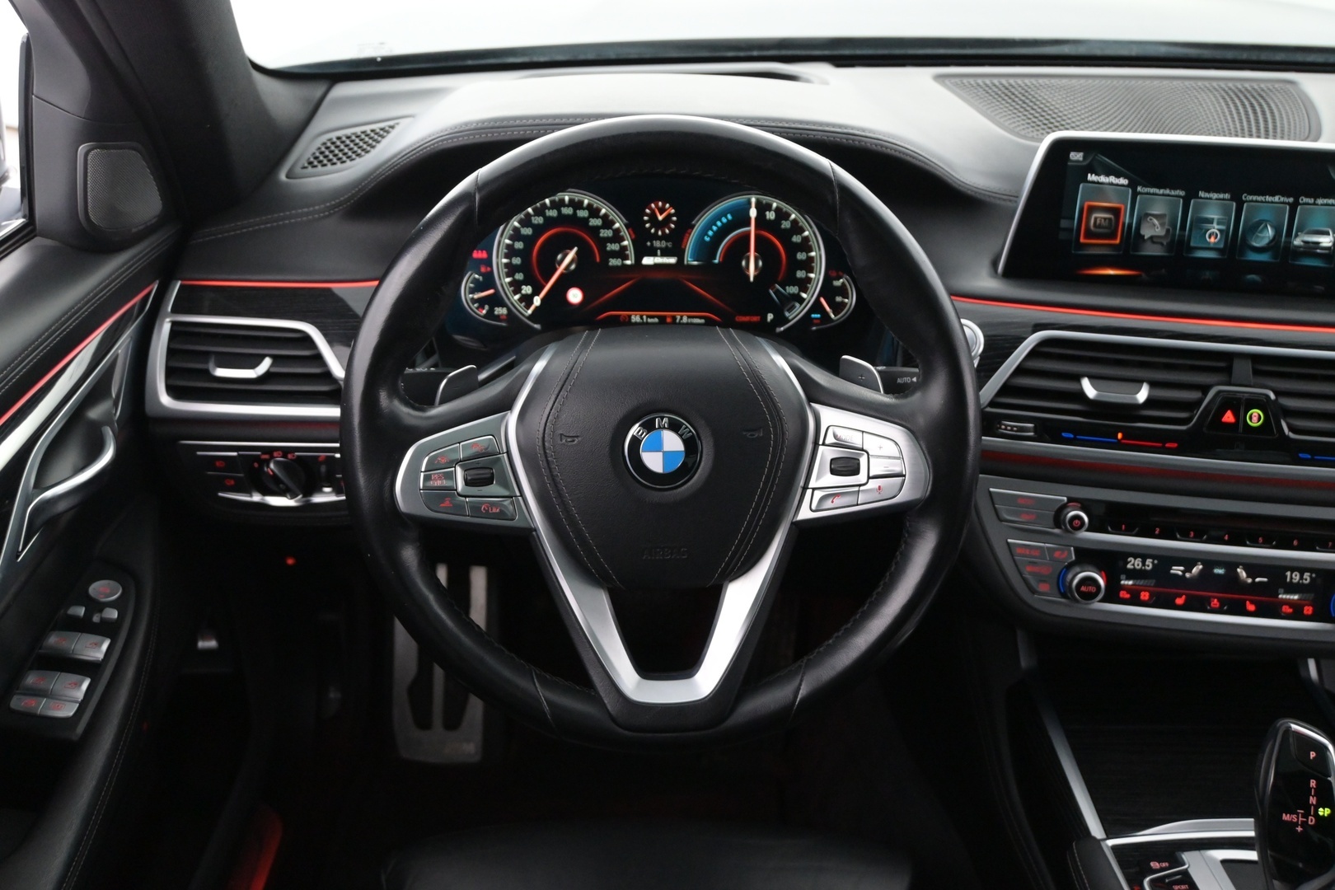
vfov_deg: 36.2
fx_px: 1363
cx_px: 668
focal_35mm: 37
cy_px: 445
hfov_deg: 52.2
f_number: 4.2
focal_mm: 24.5
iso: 3200
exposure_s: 1/40
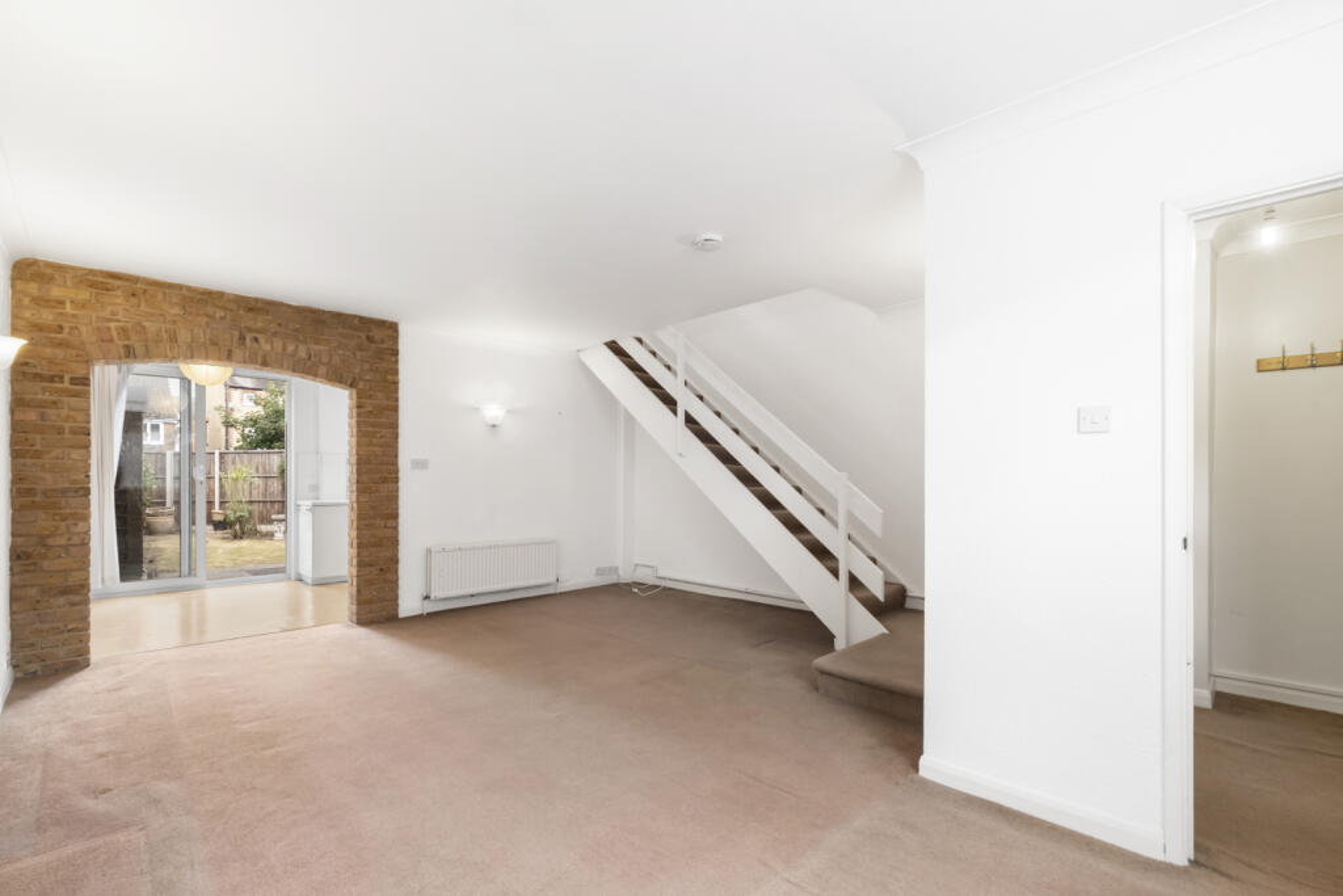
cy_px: 448
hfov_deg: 100.4
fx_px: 560
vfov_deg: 77.3
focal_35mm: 15
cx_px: 672
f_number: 8
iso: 640
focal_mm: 10
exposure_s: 1/5
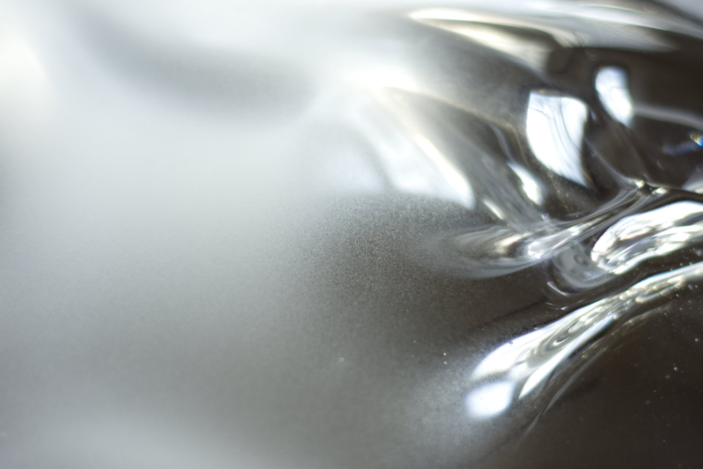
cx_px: 352
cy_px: 234
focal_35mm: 75
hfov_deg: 27.0
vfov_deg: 18.2
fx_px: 1465
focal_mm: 50
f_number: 2.2
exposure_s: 1/1250
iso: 400
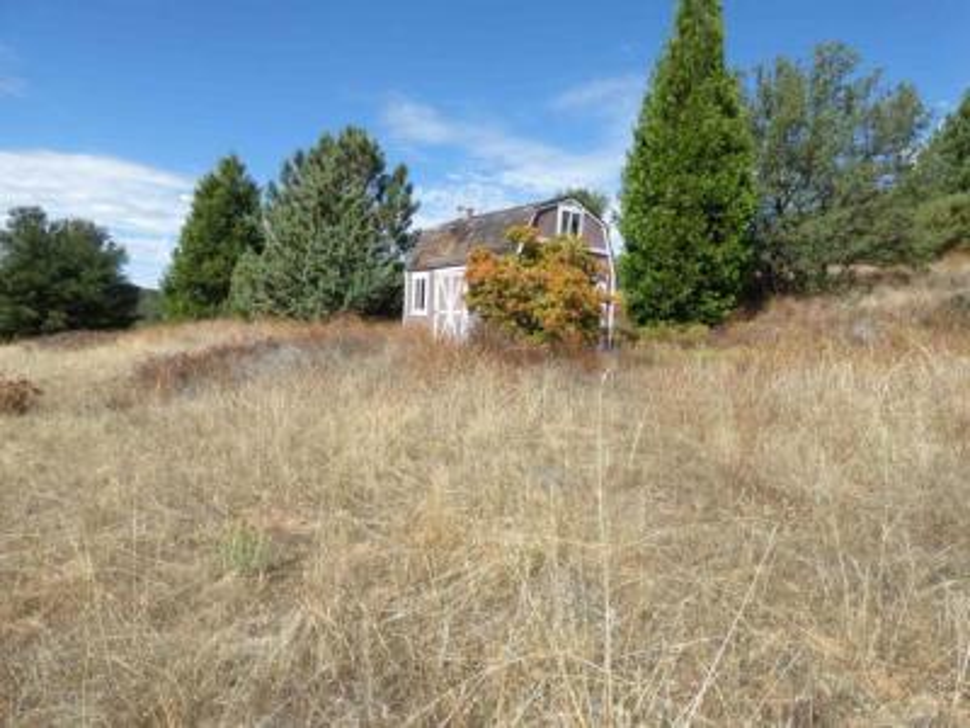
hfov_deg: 79.0
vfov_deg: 63.4
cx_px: 485
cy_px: 364
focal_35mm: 21
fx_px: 588
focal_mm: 3.7
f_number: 2.8
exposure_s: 1/1300
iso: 100
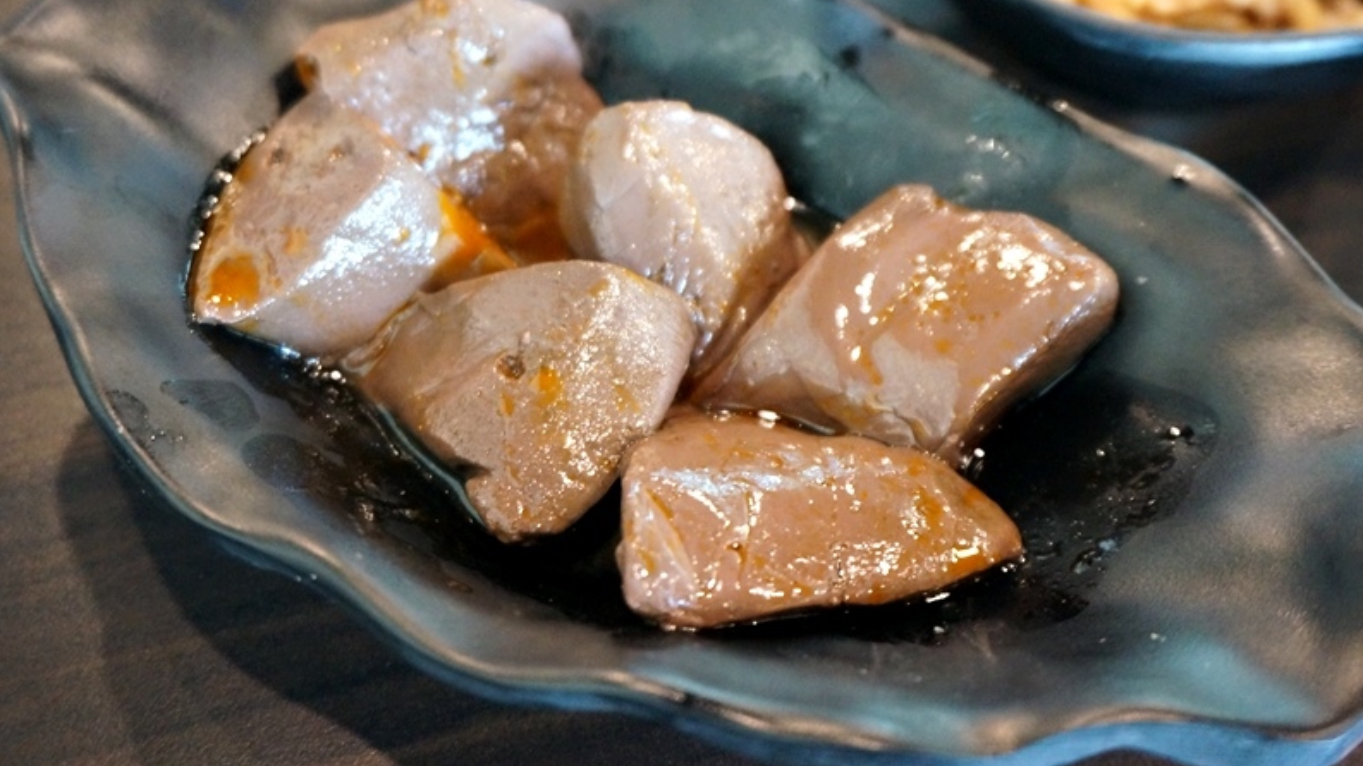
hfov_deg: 52.8
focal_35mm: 38
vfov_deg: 31.1
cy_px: 325
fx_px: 1373
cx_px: 677
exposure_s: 1/50
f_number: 4.5
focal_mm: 24
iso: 3200
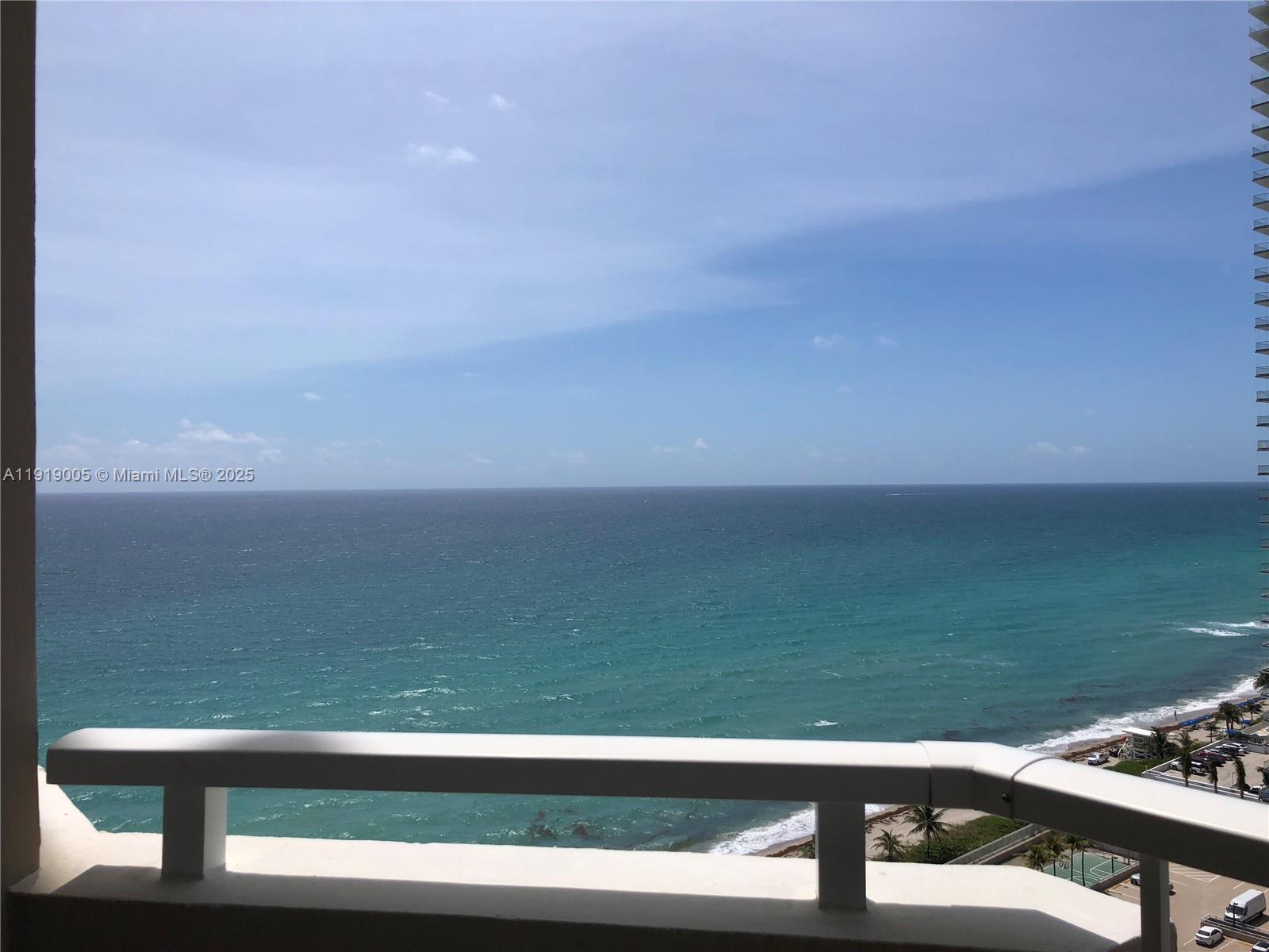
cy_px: 476
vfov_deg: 49.7
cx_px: 634
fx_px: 1026
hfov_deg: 63.4
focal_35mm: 28
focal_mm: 4
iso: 25
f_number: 1.8
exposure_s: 1/5405
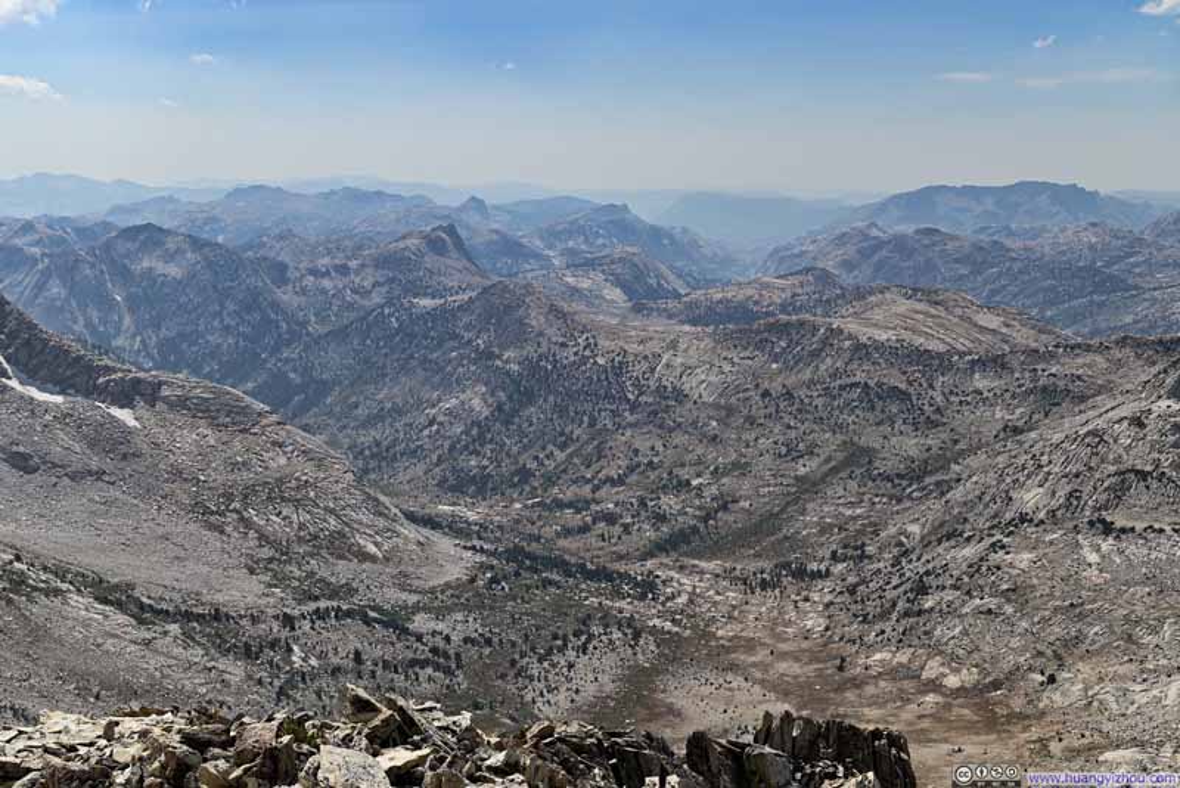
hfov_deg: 44.5
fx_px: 1443
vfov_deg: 30.5
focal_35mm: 44
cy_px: 394
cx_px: 590
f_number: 5.6
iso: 100
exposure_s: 1/1600
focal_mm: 44
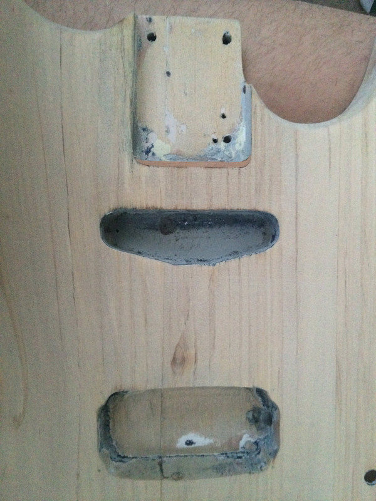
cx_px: 188
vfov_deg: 61.7
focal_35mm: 29
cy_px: 250
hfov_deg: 48.2
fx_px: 420
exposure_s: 1/17
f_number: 2.2
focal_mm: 4.15
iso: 500
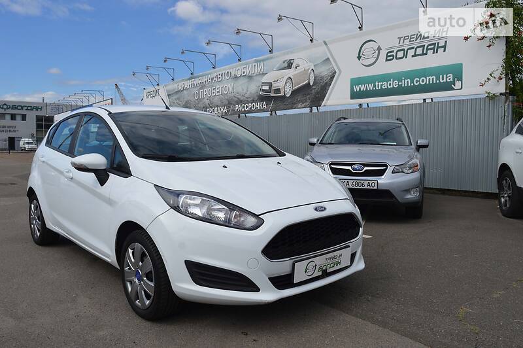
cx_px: 262
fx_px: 435
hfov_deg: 62.0
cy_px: 174
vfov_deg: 43.5
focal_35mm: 30
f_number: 9
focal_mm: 20
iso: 100
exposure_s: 1/320
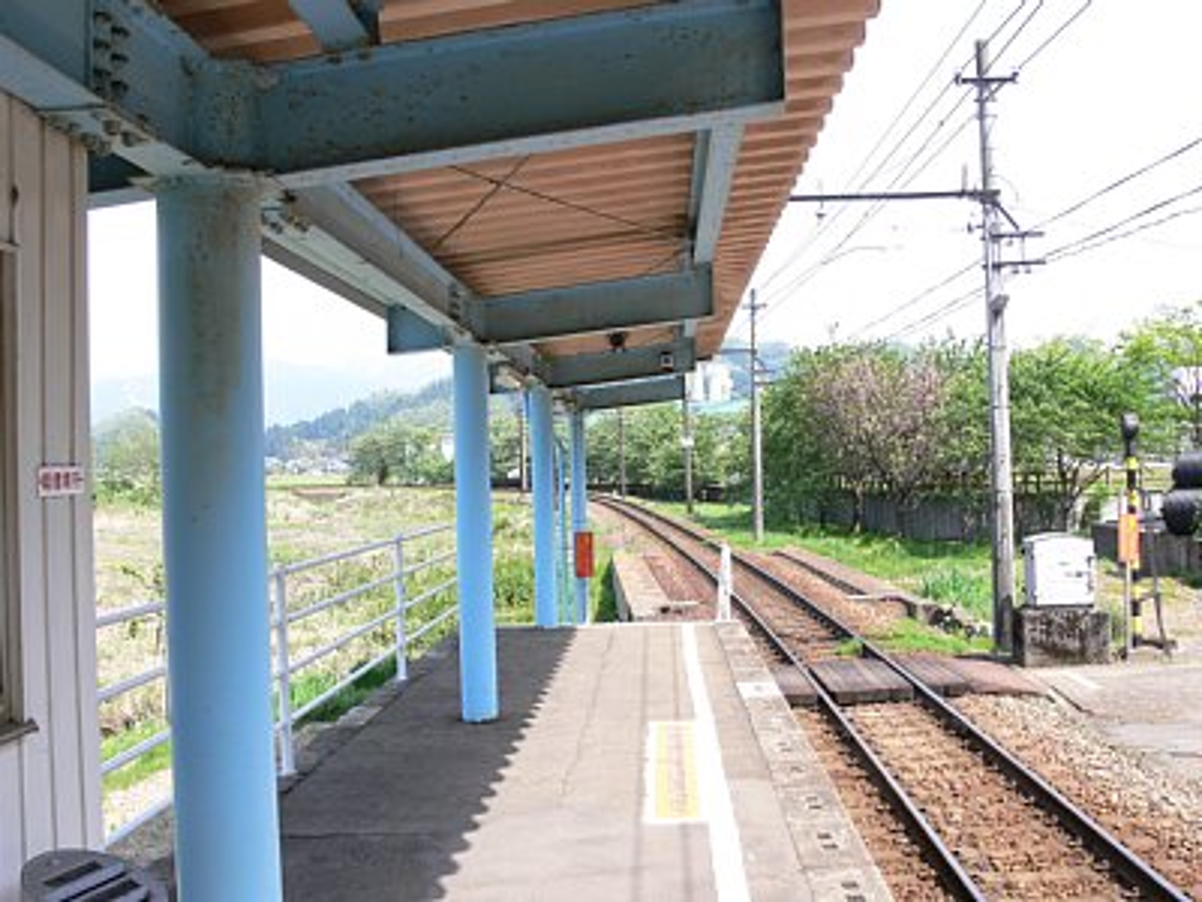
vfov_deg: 40.7
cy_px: 451
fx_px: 1215
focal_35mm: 35
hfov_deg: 52.6
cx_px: 601
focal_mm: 7.4
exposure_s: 1/100
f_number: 5.6
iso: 80
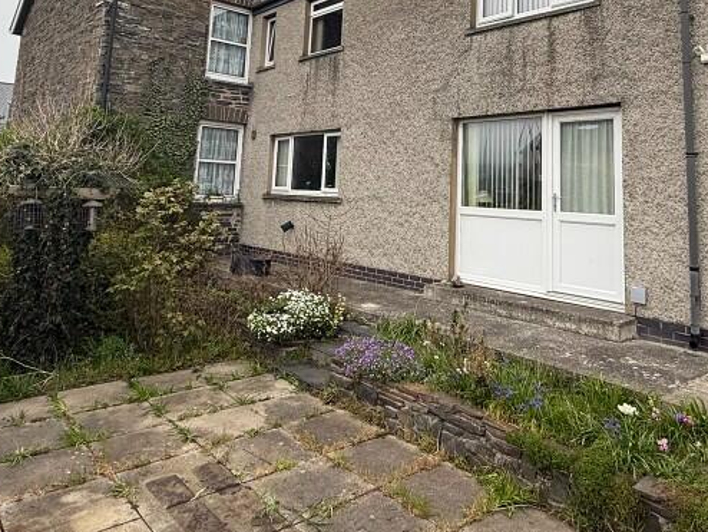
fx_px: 593
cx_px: 414
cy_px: 106
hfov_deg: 61.3
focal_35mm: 29
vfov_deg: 45.8
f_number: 2.2
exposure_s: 1/363
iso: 50
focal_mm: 2.22
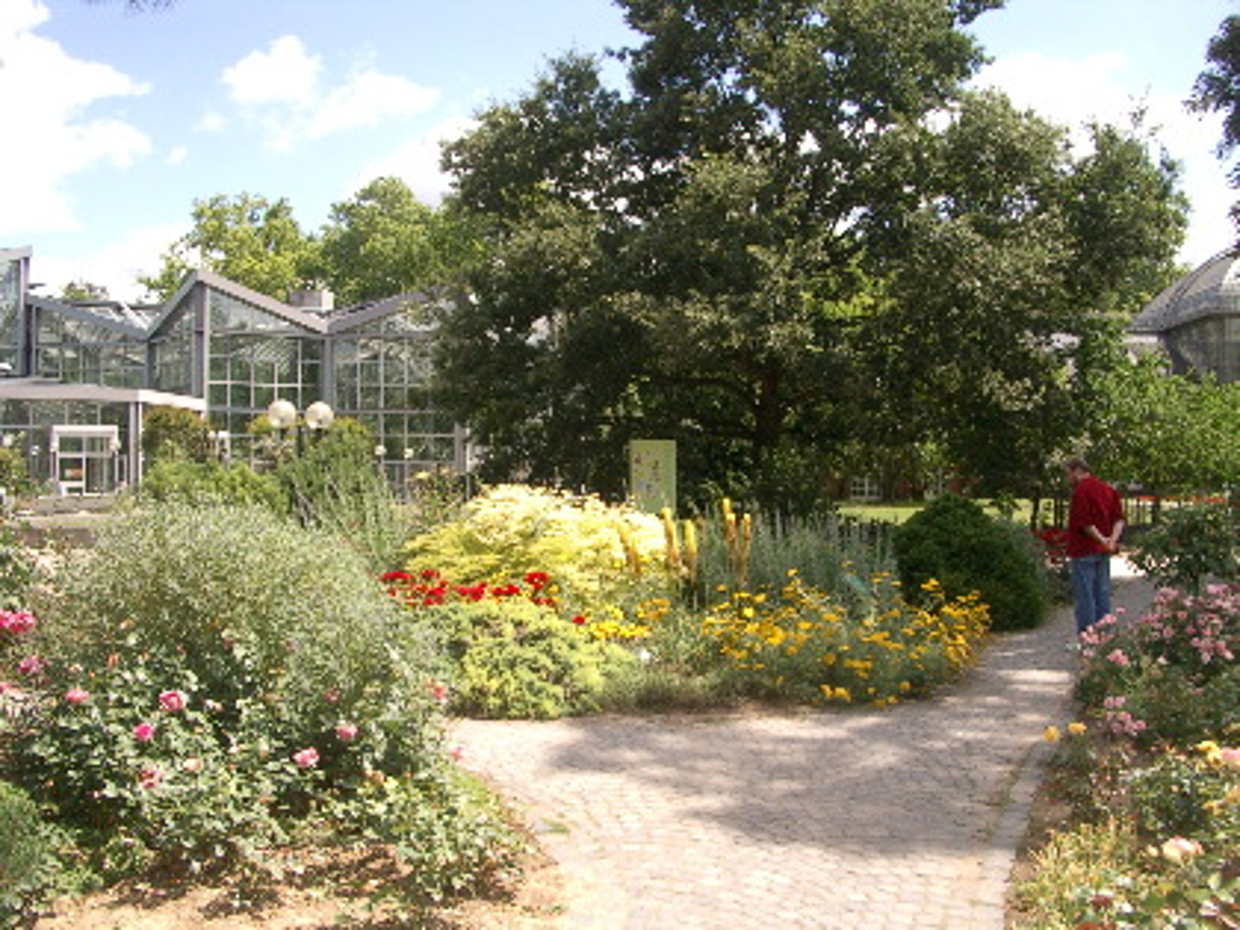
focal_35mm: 35
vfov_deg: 40.7
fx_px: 1254
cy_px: 465
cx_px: 620
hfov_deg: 52.6
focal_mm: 5.8
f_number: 4.3
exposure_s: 1/500
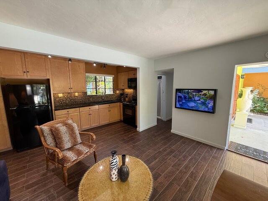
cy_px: 100
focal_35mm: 14
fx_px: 108
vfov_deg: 85.7
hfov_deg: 102.1
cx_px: 134
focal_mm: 2.22
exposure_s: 1/120
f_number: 2.2
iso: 160
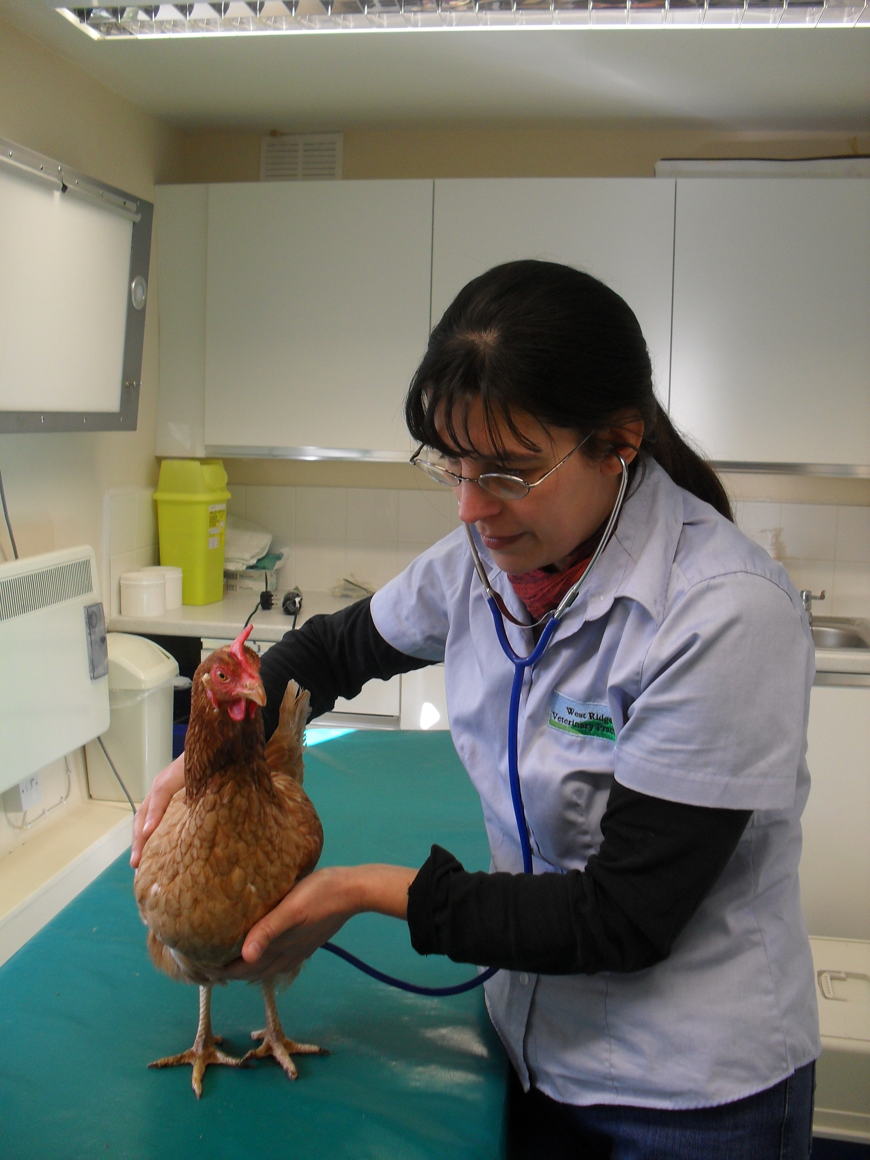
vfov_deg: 52.6
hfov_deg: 40.7
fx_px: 1173
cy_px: 580
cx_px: 435
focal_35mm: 35
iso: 100
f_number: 3.2
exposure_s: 1/45
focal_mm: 6.3
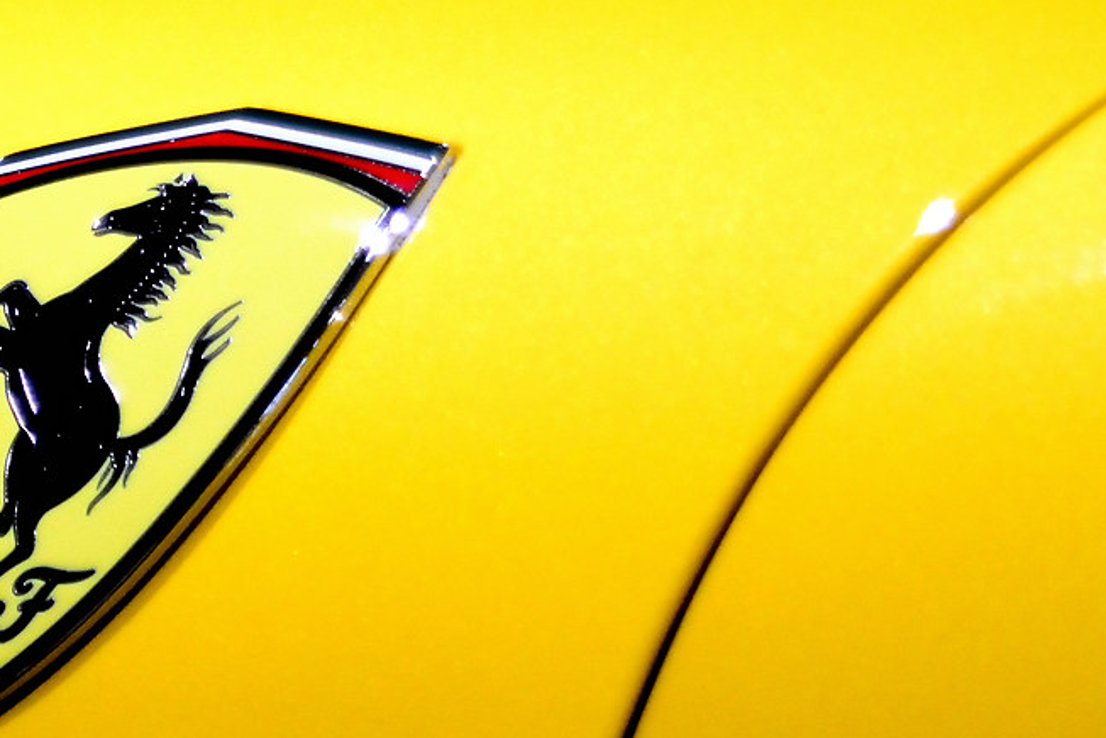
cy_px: 1187
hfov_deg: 10.1
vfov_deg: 7.0
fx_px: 5927
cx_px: -837
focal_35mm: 193
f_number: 4.5
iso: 1600
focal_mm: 35
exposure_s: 1/125
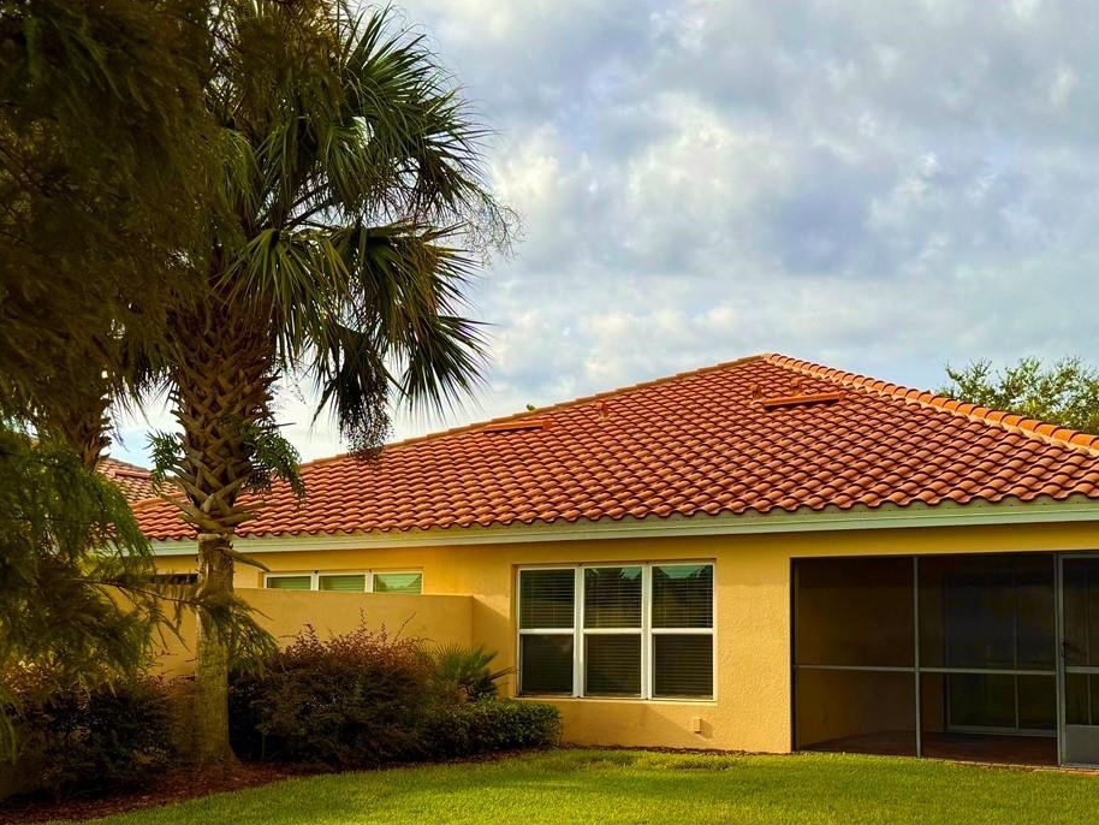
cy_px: 521
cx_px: 685
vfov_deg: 34.2
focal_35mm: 42
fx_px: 1334
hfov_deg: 44.4
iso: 80
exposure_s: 1/4673
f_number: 1.78
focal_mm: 6.76
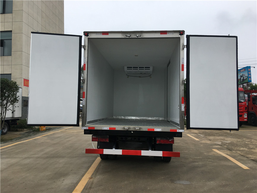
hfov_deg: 61.7
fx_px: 215
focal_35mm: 29
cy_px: 96
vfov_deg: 48.2
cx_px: 128
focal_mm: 4.15
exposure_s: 1/625
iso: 25
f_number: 2.2
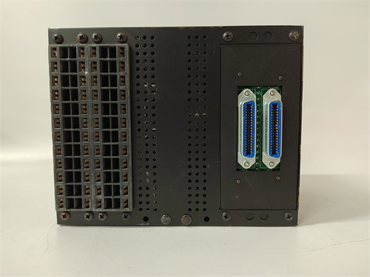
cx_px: 185
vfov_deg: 58.9
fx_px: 246
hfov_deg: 73.9
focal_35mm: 23
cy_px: 138
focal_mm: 5.52
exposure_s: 1/60
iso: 1703
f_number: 1.9
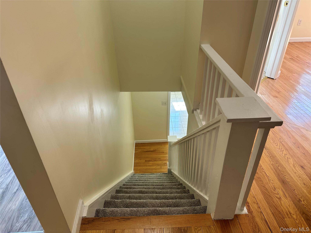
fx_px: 216
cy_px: 116
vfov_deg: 56.8
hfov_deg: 71.6
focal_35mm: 24
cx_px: 156
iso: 64
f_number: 1.78
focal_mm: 6.86
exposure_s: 1/121
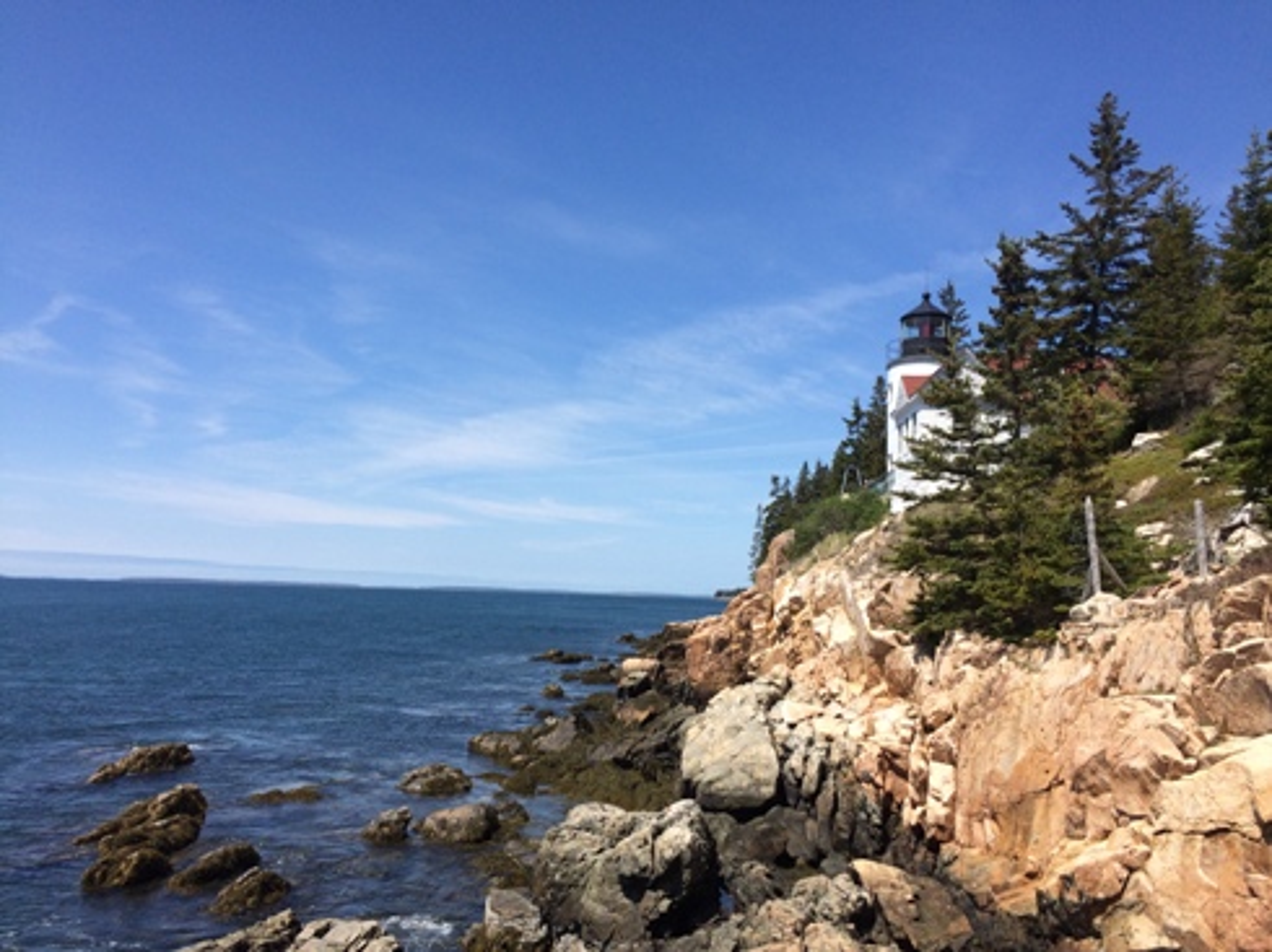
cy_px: 476
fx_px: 1065
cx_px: 636
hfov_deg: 61.7
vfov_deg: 48.2
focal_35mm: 29
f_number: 2.2
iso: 32
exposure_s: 1/2740
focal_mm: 4.15
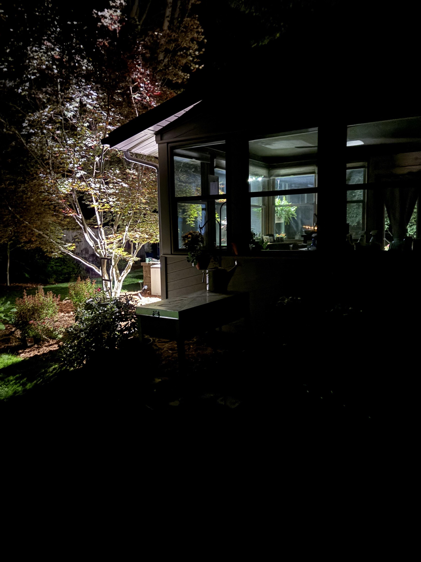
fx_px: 422
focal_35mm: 26
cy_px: 281
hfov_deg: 53.1
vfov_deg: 67.3
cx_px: 210
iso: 4000
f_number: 1.6
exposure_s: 1/2
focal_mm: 5.96
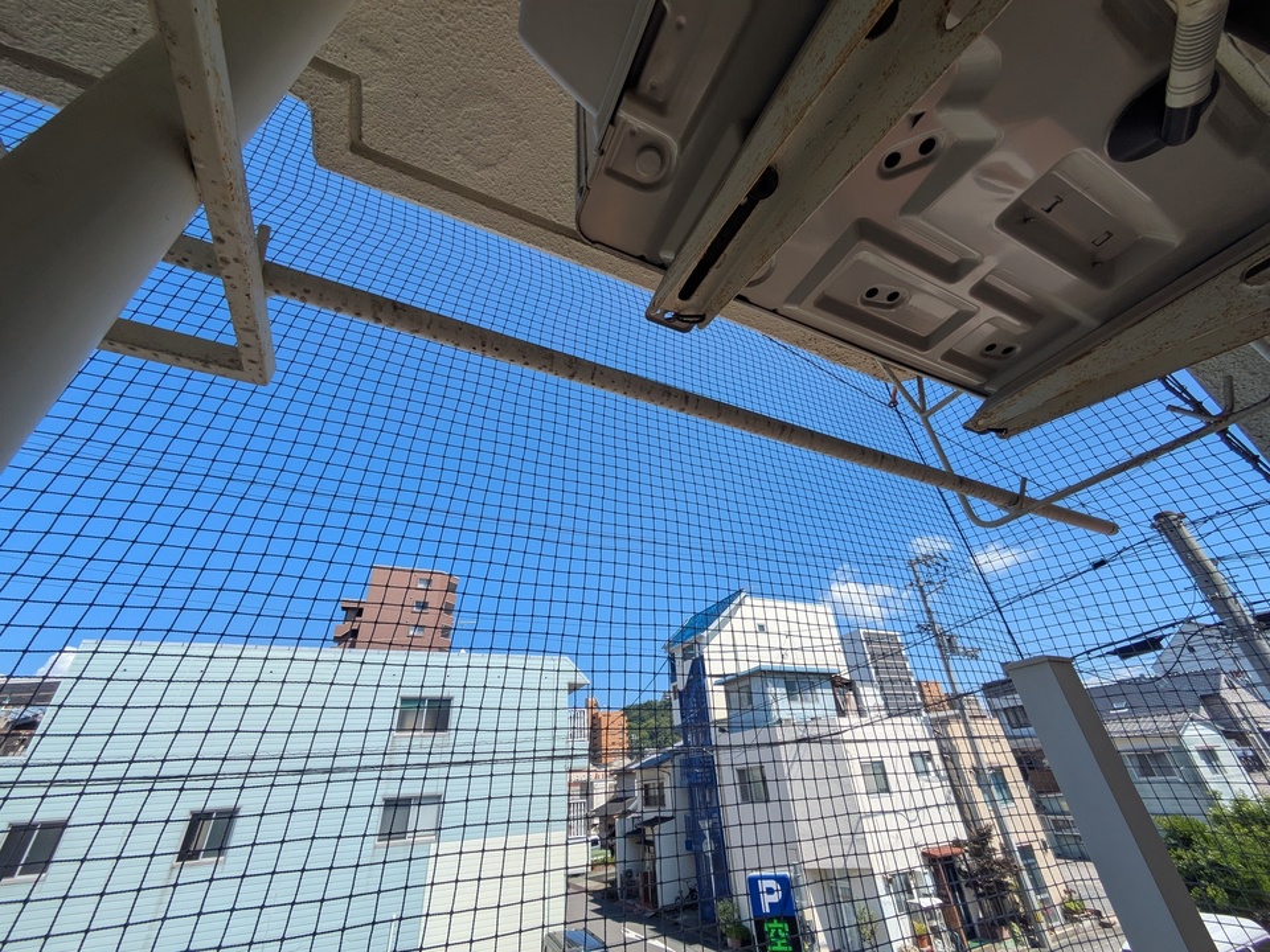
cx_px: 635
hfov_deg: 102.1
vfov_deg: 85.7
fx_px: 514
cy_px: 476
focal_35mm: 14
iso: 46
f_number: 2.2
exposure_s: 1/1504
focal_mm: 1.83
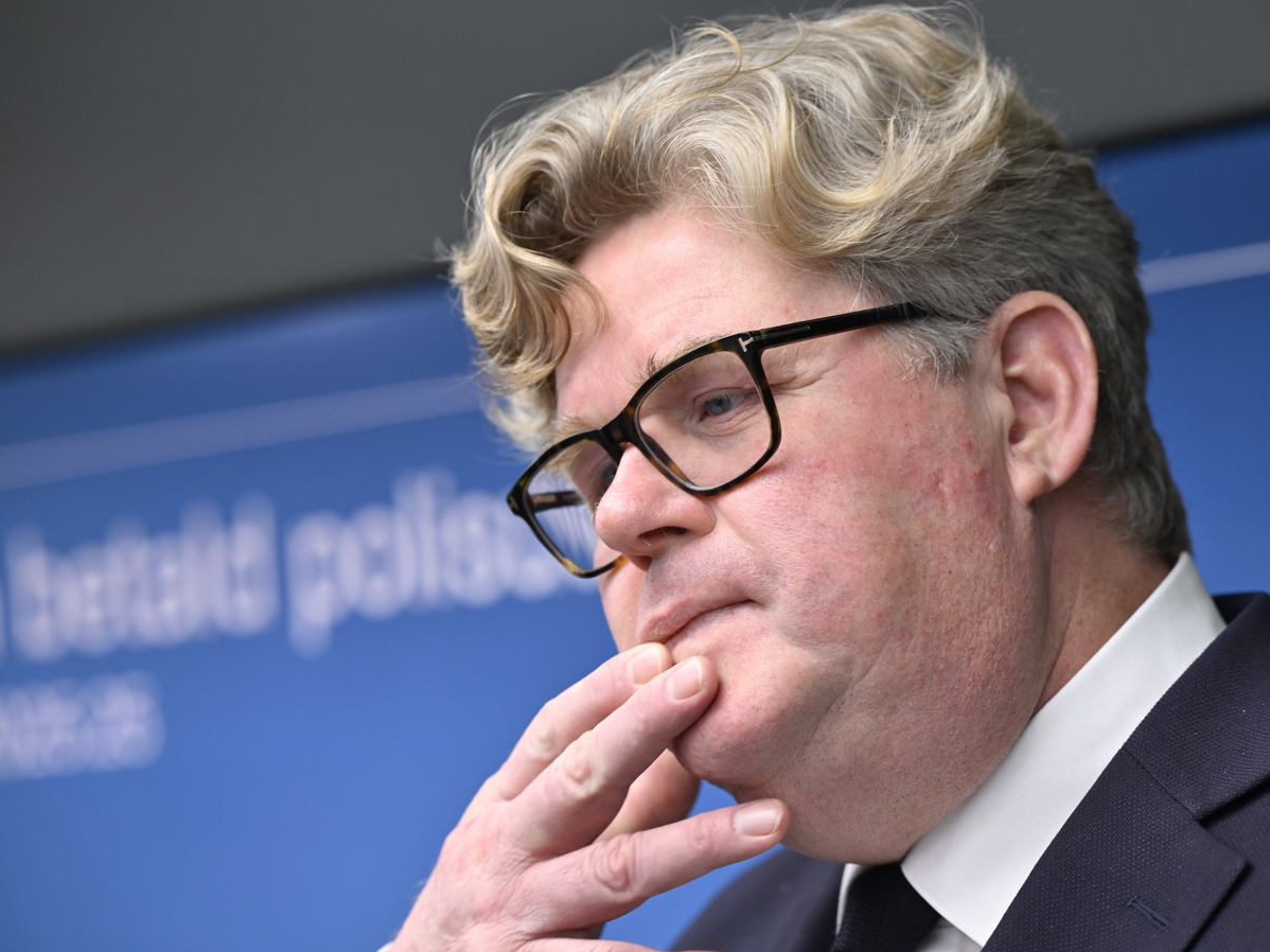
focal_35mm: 131
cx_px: 710
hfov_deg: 15.1
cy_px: 473
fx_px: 4805
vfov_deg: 11.3
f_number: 4
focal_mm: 120
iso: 1000
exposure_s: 1/200
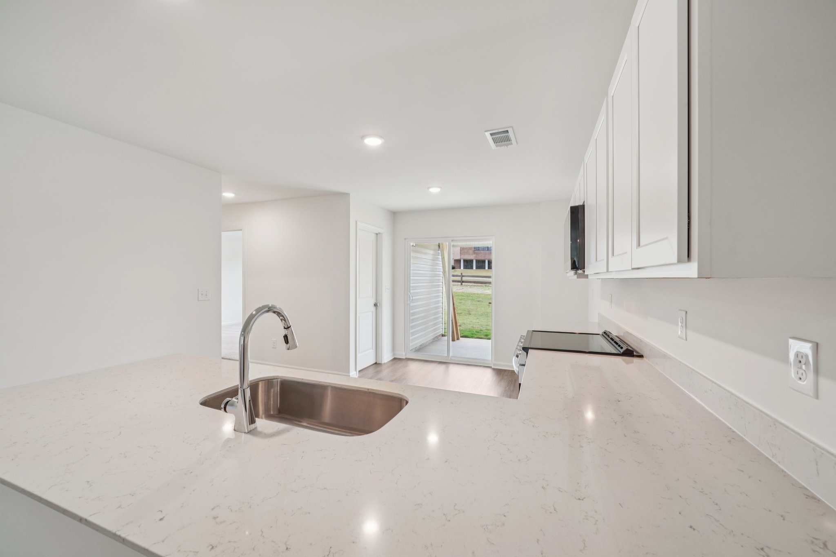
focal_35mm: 14
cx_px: 418
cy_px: 278
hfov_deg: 104.3
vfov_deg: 81.2
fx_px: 325
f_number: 8
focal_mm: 14
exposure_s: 1/25
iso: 400
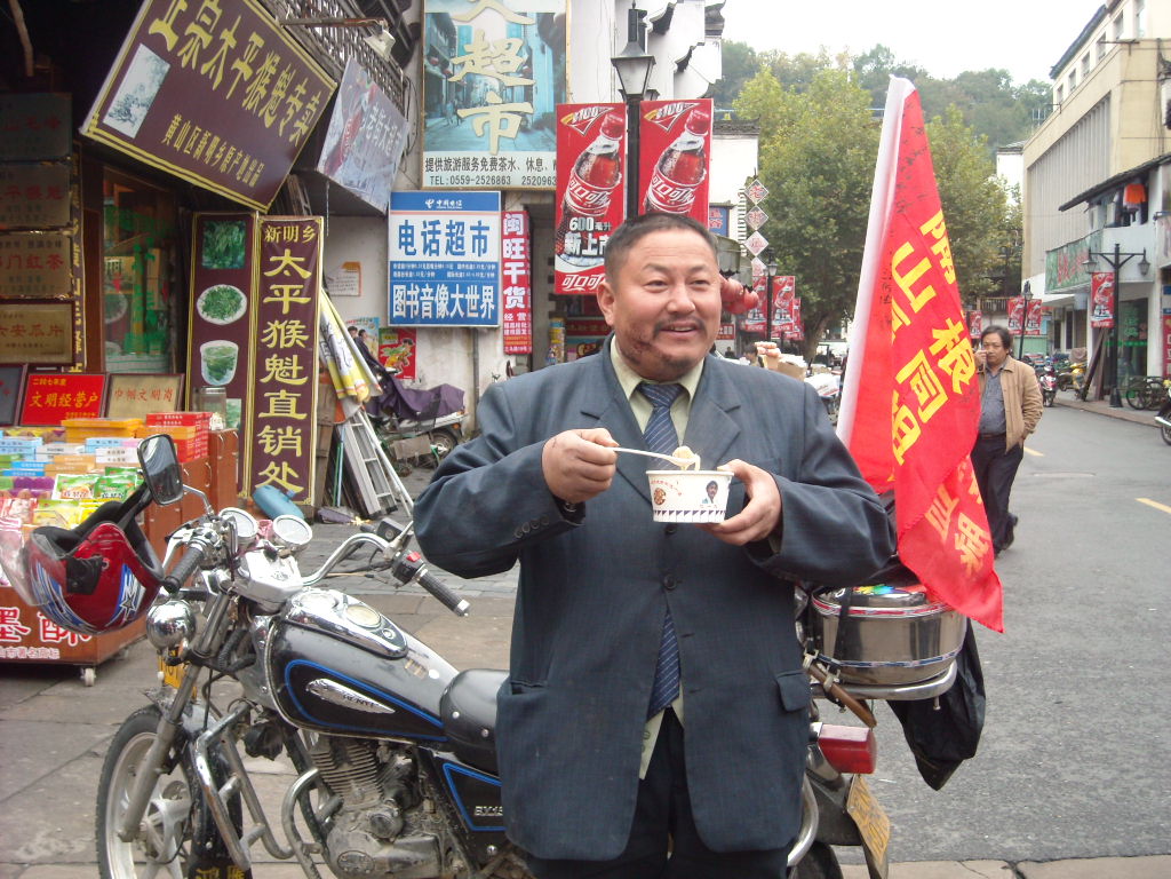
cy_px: 440
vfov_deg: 32.9
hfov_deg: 42.9
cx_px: 586
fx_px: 1488
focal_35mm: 44
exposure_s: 1/60
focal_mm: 7.1
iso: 141
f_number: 3.1
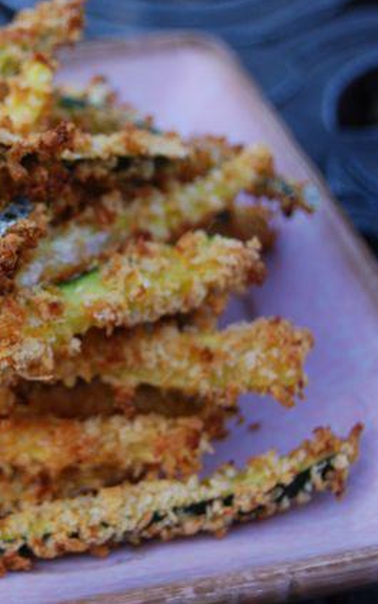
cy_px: 301
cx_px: -34
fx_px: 1599
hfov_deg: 13.2
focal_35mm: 97
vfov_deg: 21.4
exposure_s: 1/40
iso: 200
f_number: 5.3
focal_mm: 42
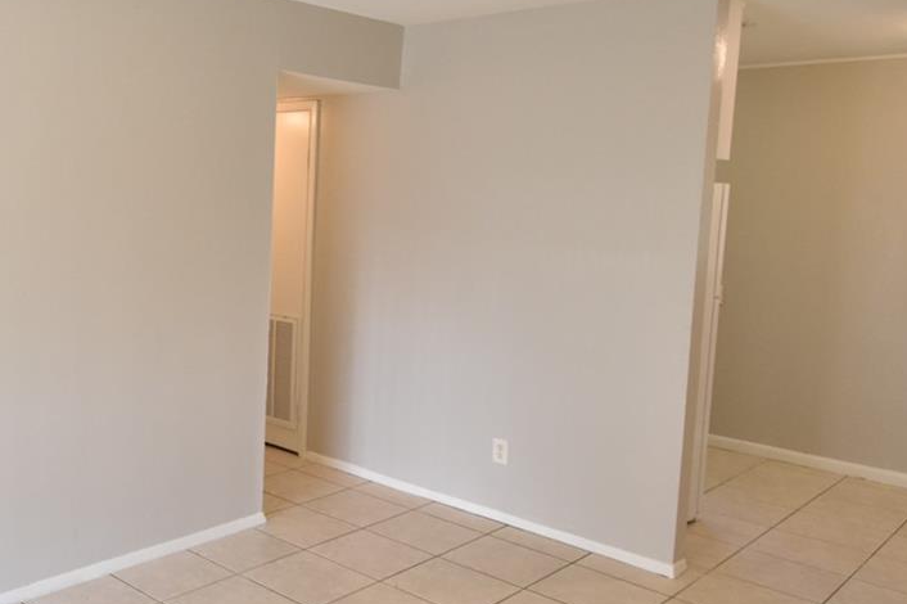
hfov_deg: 52.8
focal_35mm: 34
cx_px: 204
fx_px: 856
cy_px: 257
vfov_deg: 38.8
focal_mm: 10
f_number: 3.5
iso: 800
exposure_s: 1/125
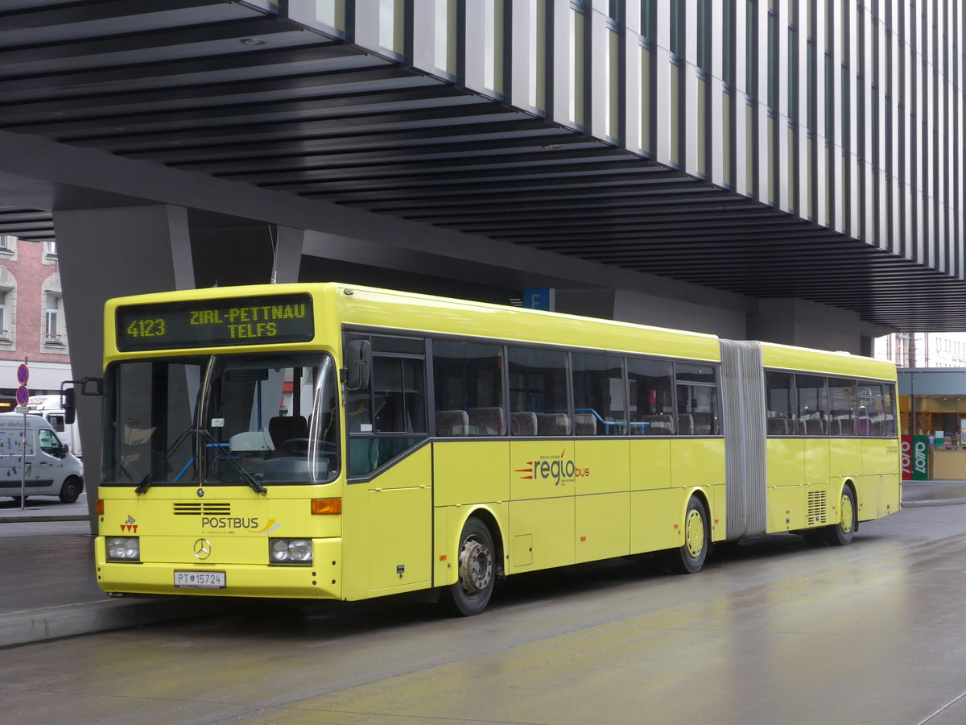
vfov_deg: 23.7
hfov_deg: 31.2
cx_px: 483
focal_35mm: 62
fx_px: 1730
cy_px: 362
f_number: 3.7
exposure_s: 1/100
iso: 80
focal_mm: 12.7
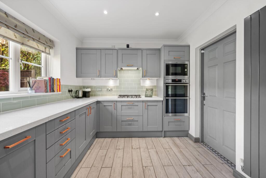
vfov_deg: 81.2
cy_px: 89
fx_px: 103
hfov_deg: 104.2
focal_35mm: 14
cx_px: 133
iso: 400
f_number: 8
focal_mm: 14
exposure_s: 1/1.25
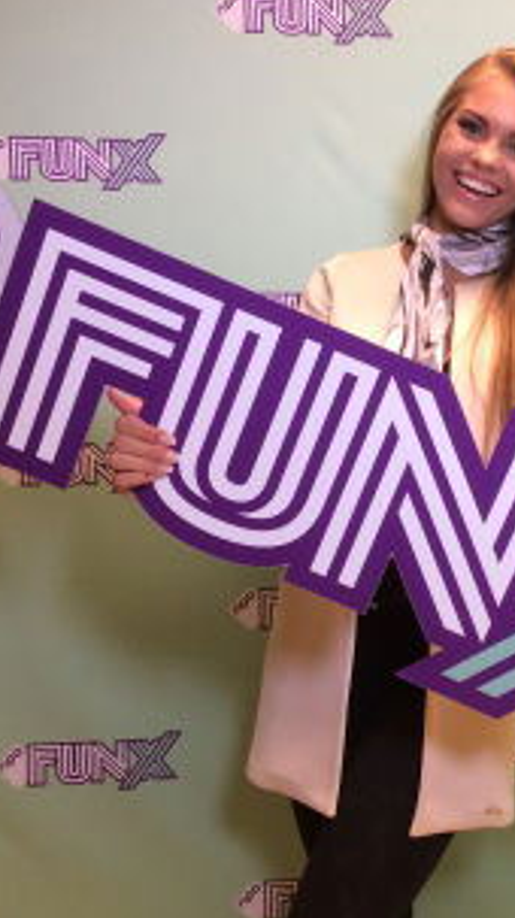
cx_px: 485
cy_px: 407
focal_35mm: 52
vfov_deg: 39.8
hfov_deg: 22.3
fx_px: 1265
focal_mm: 4.15
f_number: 2.2
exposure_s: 1/33
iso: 50
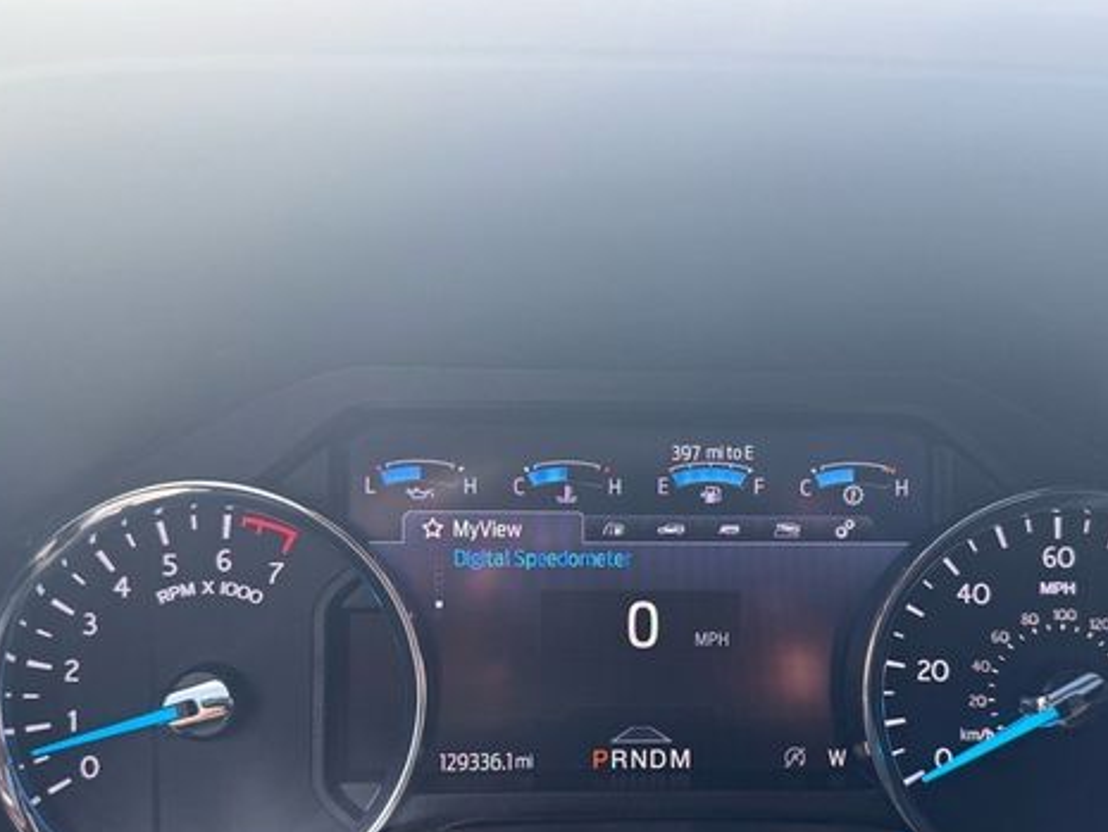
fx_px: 1057
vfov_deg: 42.4
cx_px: 617
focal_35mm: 33
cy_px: 551
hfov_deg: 55.2
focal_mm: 6.76
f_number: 1.78
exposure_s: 1/121
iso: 100
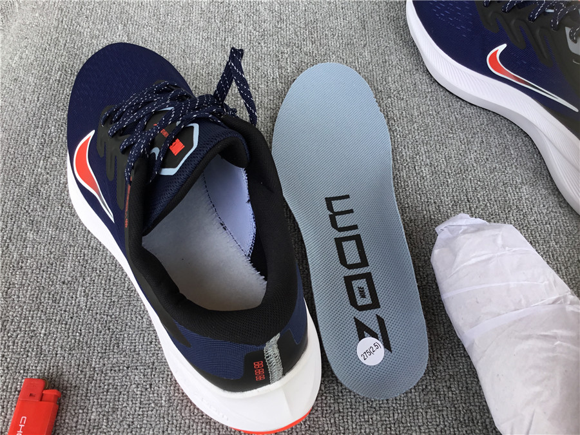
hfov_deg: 58.4
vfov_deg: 45.4
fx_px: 519
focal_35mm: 31
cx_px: 290
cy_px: 218
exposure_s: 1/190
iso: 25
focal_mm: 3.3
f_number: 2.4
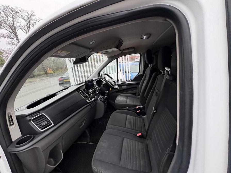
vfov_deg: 85.7
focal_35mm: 14
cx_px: 116
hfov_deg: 102.1
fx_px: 93
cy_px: 86
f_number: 2.2
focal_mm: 2.22
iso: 80
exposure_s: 1/99
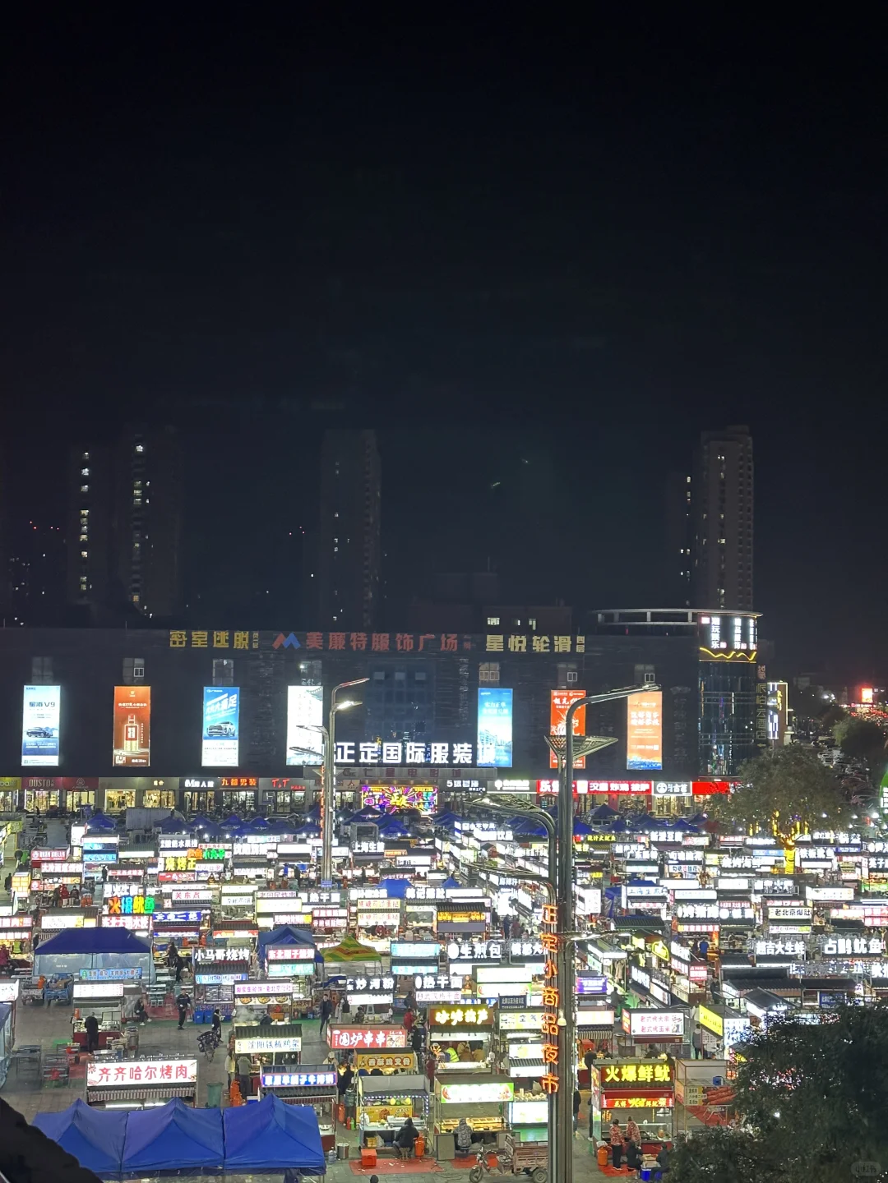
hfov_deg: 30.3
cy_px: 592
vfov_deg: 39.7
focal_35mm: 48
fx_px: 1642
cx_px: 444
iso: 125
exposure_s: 1/48
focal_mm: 6.86
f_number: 1.78
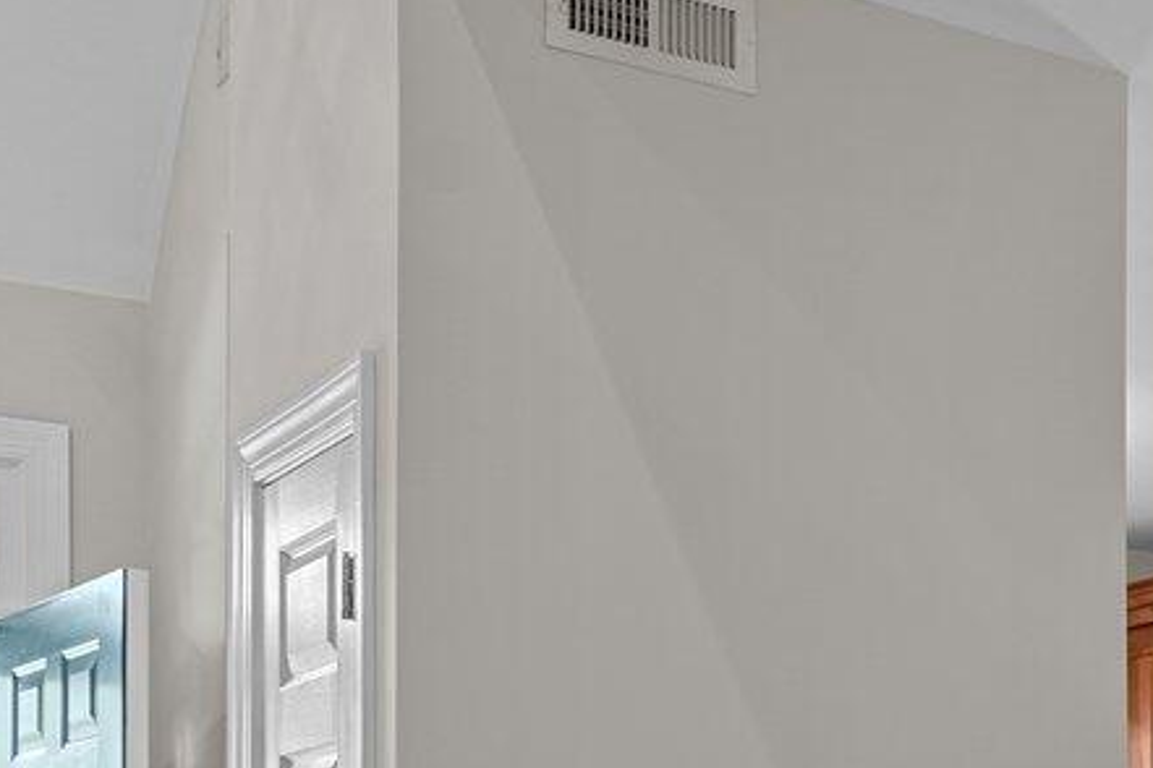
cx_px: 1577
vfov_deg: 16.3
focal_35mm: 79
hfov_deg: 22.4
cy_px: 1010
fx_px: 2530
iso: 125
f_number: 8
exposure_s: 4
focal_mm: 17
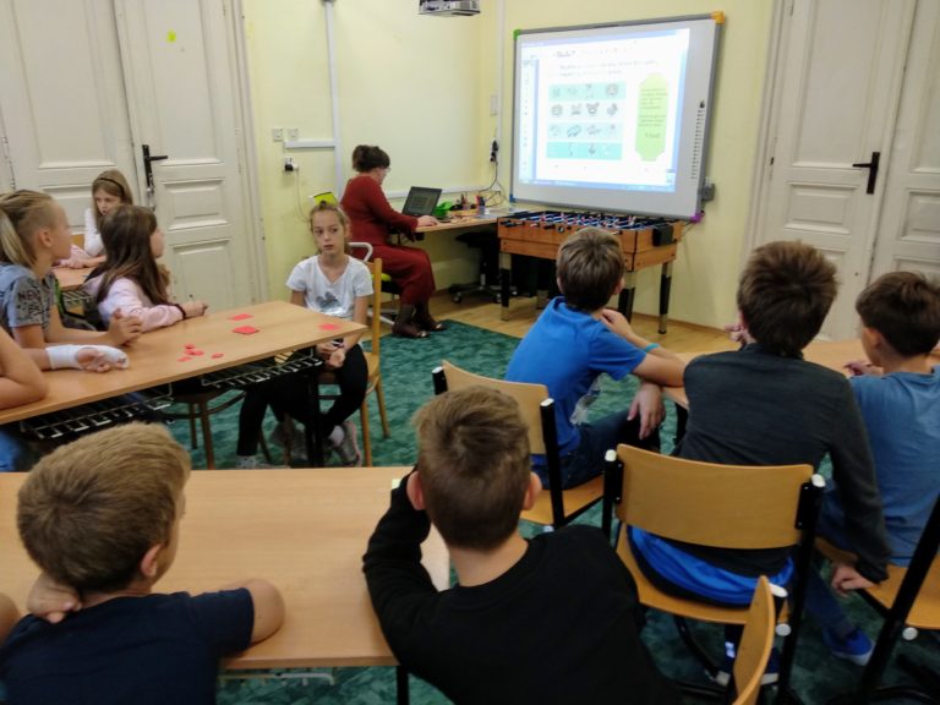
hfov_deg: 67.3
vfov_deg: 53.1
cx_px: 470
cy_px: 352
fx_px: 706
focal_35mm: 26
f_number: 2.2
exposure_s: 1/33
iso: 320
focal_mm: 3.81
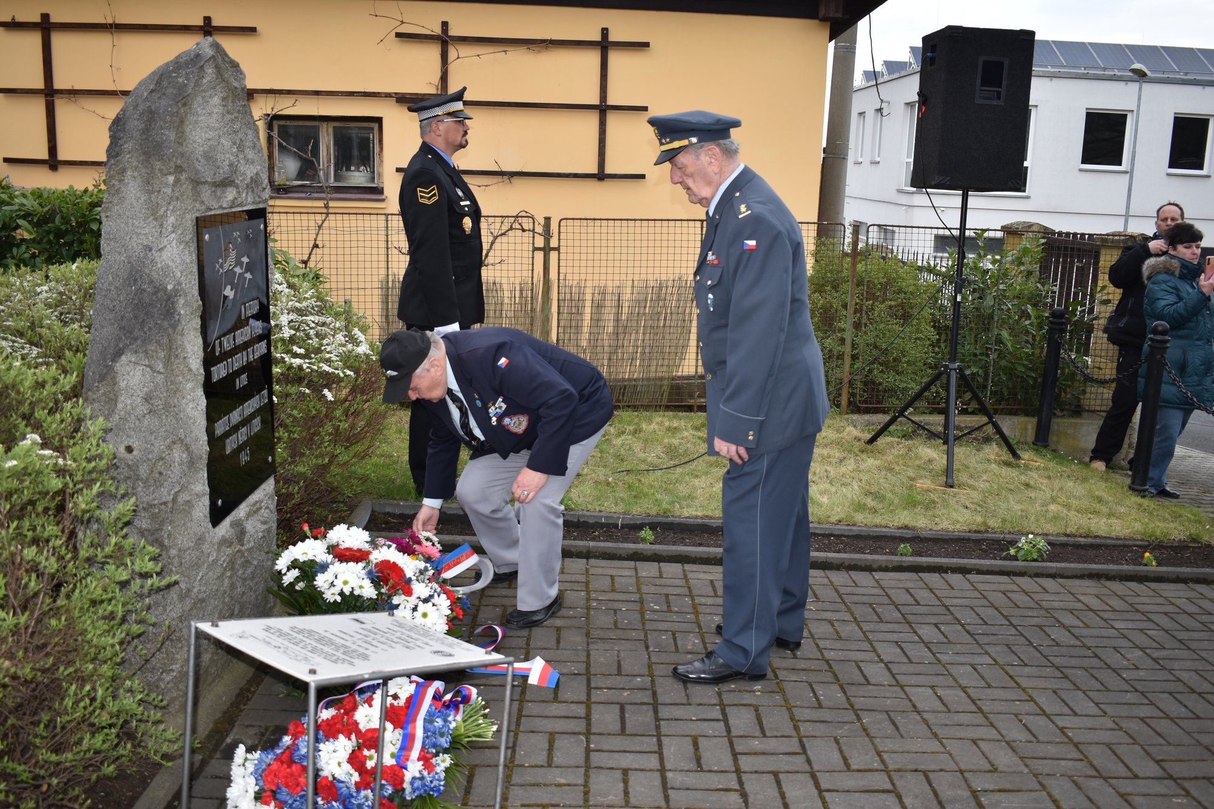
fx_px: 1113
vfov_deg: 40.0
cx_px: 607
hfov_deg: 57.2
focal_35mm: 33
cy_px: 404
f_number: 3.8
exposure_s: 1/125
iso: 100
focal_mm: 22
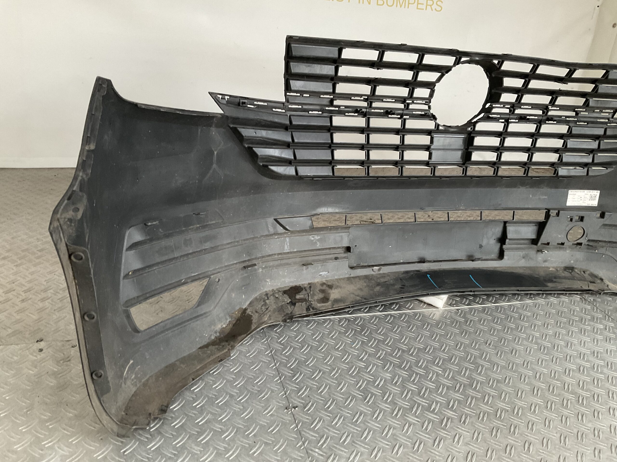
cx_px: 308
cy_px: 231
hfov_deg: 61.7
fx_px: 517
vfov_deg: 48.2
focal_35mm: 29
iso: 160
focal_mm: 3
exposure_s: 1/60
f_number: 1.8
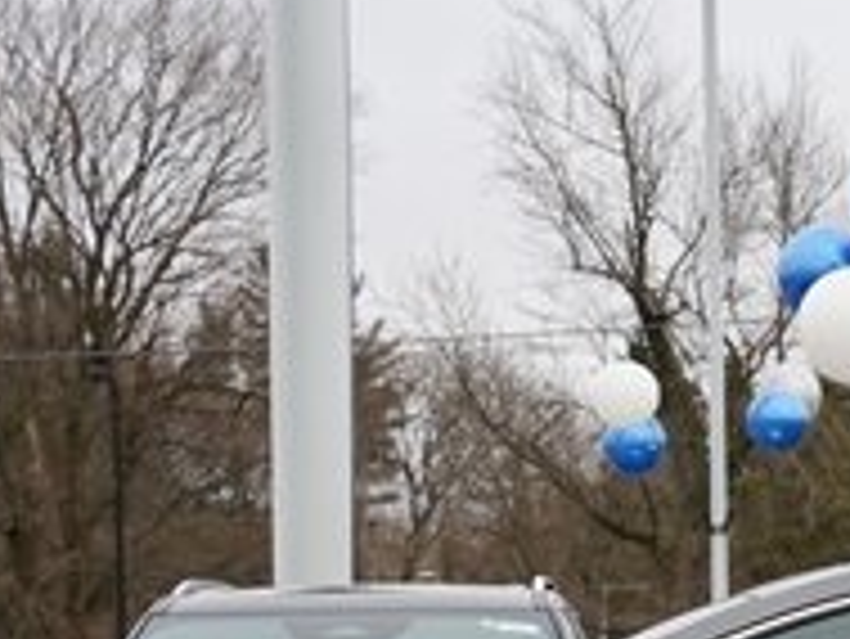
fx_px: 4472
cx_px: 1016
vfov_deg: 8.1
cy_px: 817
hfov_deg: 10.7
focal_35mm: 182
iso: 100
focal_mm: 56
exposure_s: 1/60
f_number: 5.6
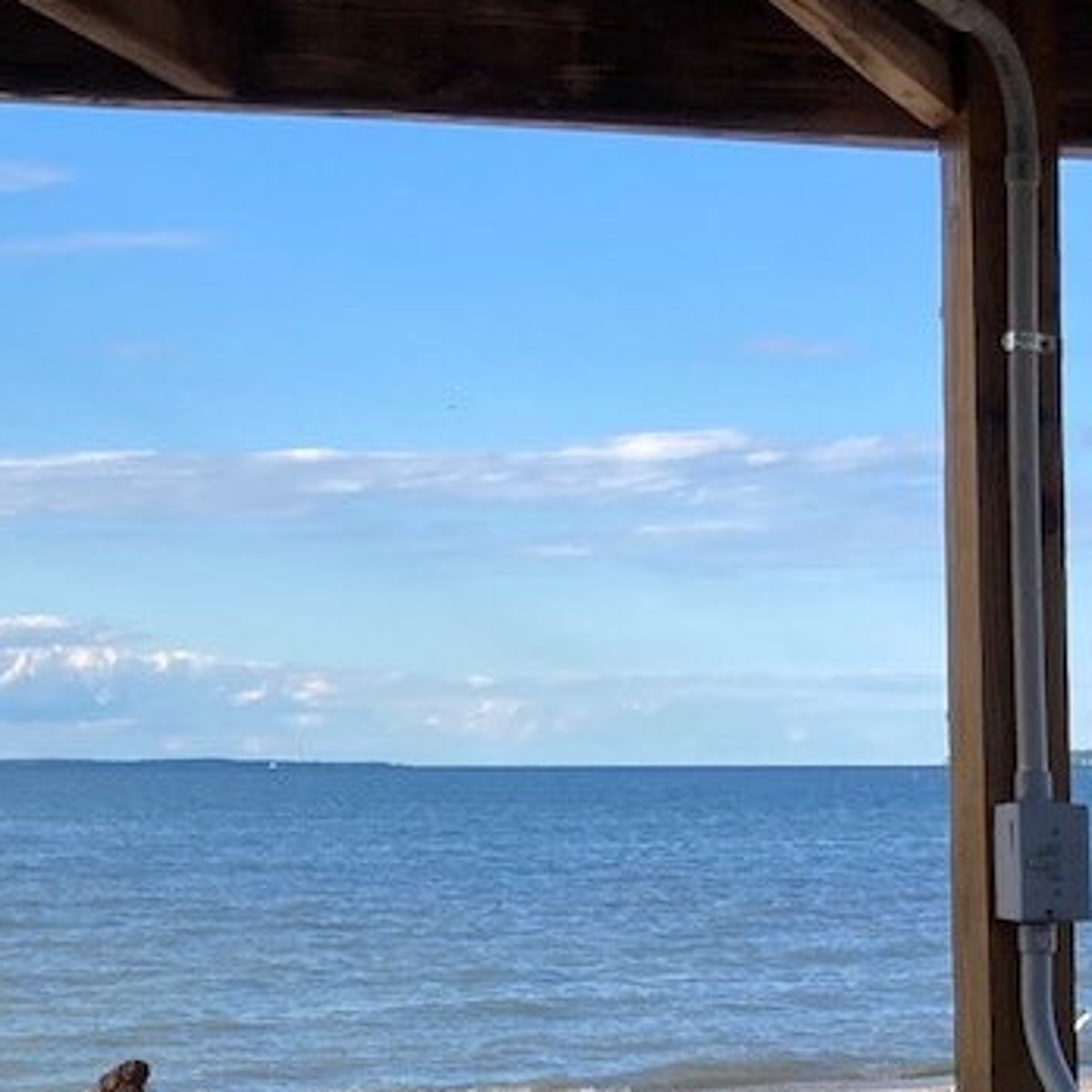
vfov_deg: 19.1
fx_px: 3248
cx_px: -411
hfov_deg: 17.6
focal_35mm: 91
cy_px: 609
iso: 20
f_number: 1.8
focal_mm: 3.99
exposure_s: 1/1312
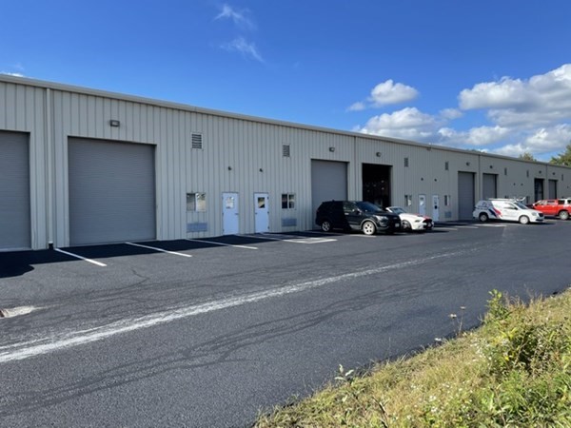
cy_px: 214
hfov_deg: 67.3
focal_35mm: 26
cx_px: 286
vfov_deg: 53.1
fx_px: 429
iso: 32
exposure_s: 1/1887
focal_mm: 4.2
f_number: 1.6
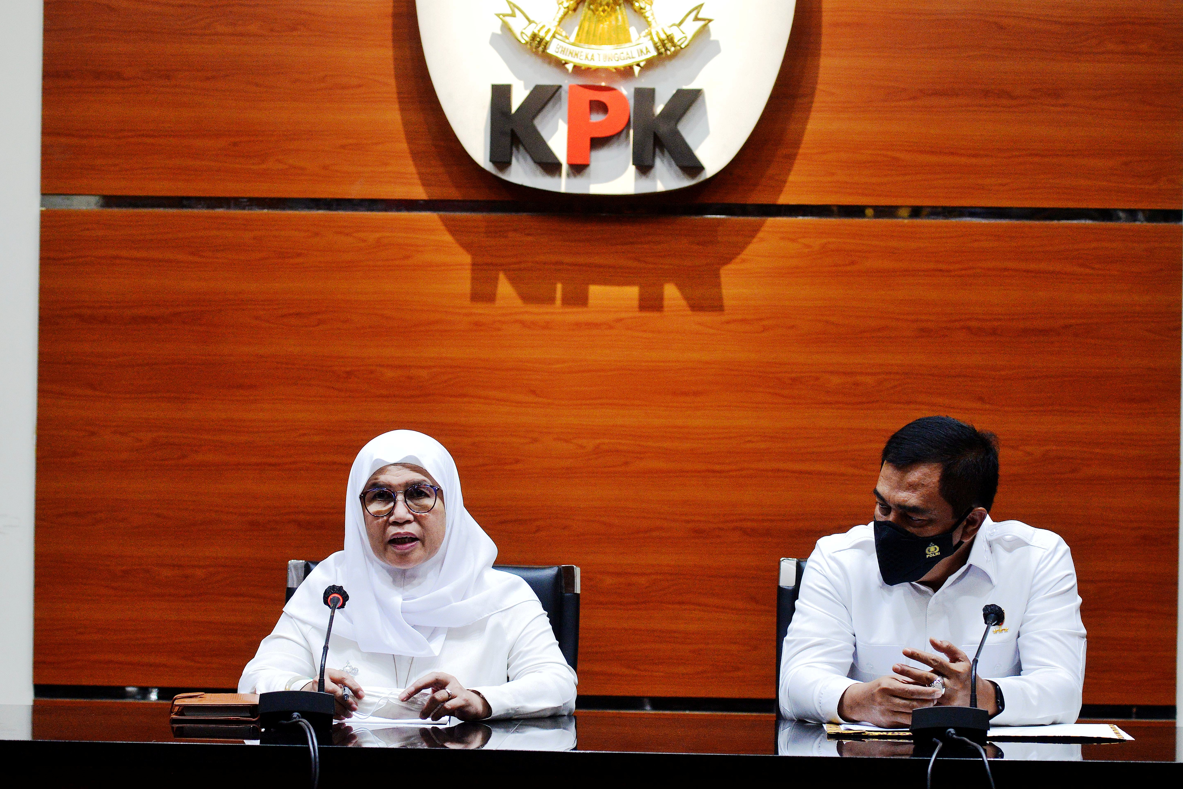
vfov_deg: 11.7
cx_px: 601
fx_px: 3845
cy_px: 379
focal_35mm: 117
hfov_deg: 17.5
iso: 4000
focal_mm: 112
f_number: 4.5
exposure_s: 1/125
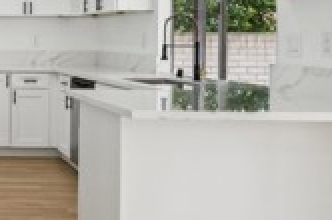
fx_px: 534
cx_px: -102
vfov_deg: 22.8
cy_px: 26
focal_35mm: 58
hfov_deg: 28.3
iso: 125
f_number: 8
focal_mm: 15
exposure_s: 1/30
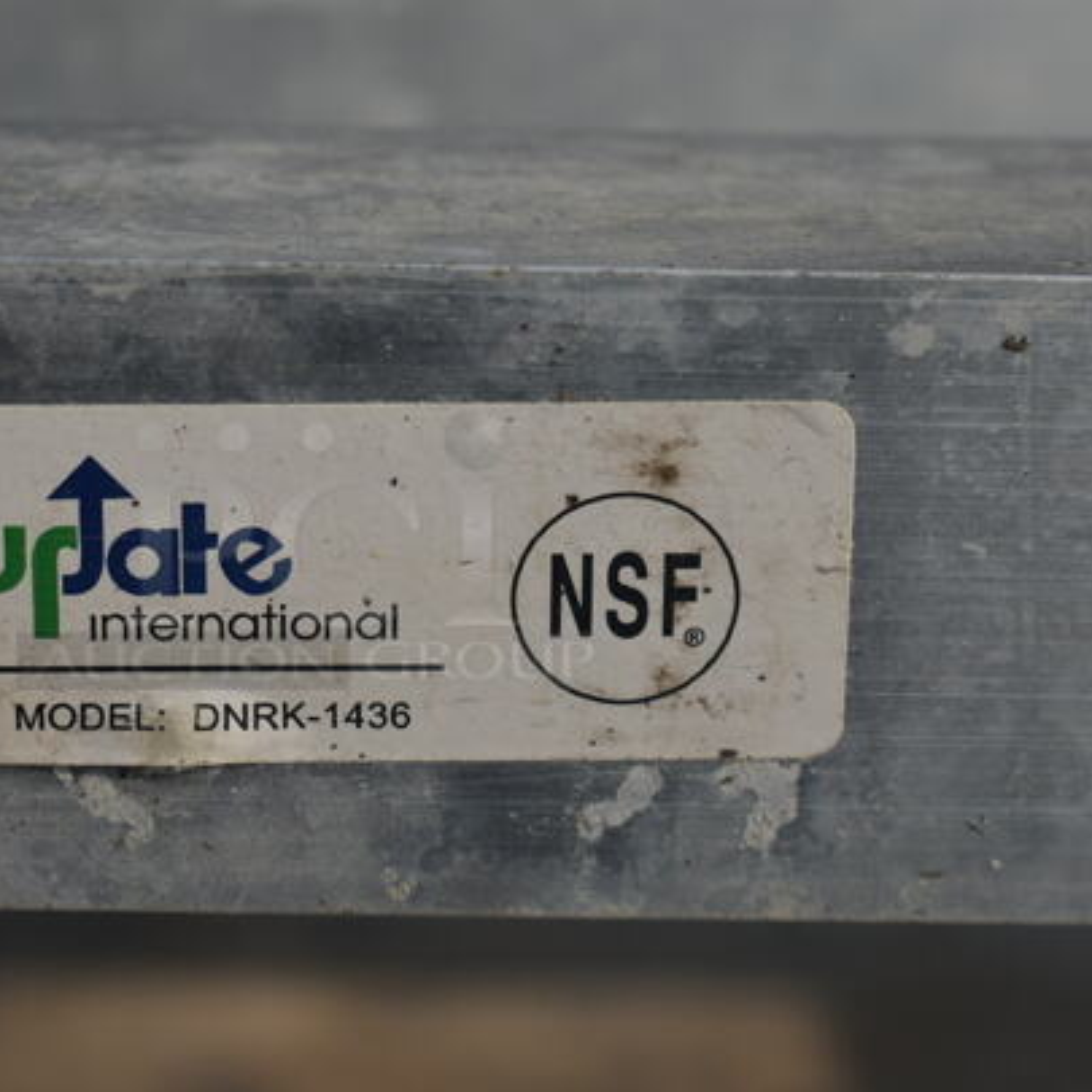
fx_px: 3426
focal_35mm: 96
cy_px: 547
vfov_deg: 18.1
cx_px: 318
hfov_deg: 18.0
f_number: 8
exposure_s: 1/400
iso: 100
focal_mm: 50
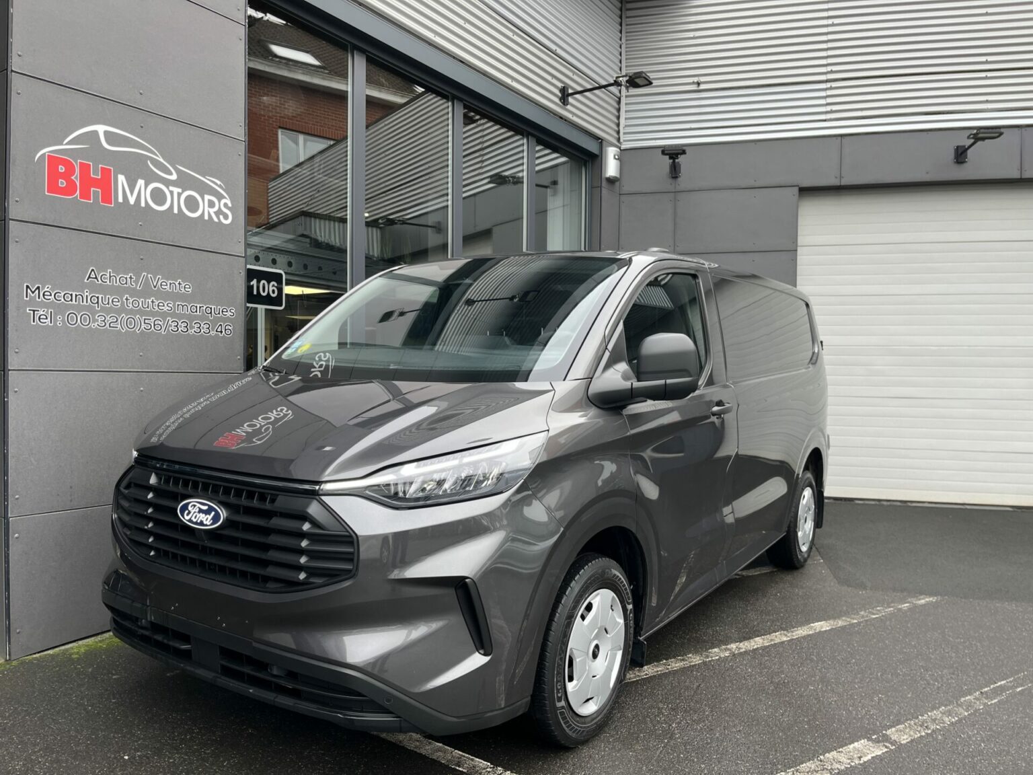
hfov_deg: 67.3
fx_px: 776
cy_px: 388
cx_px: 516
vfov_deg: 53.1
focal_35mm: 26
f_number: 1.6
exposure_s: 1/143
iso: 32
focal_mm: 5.1
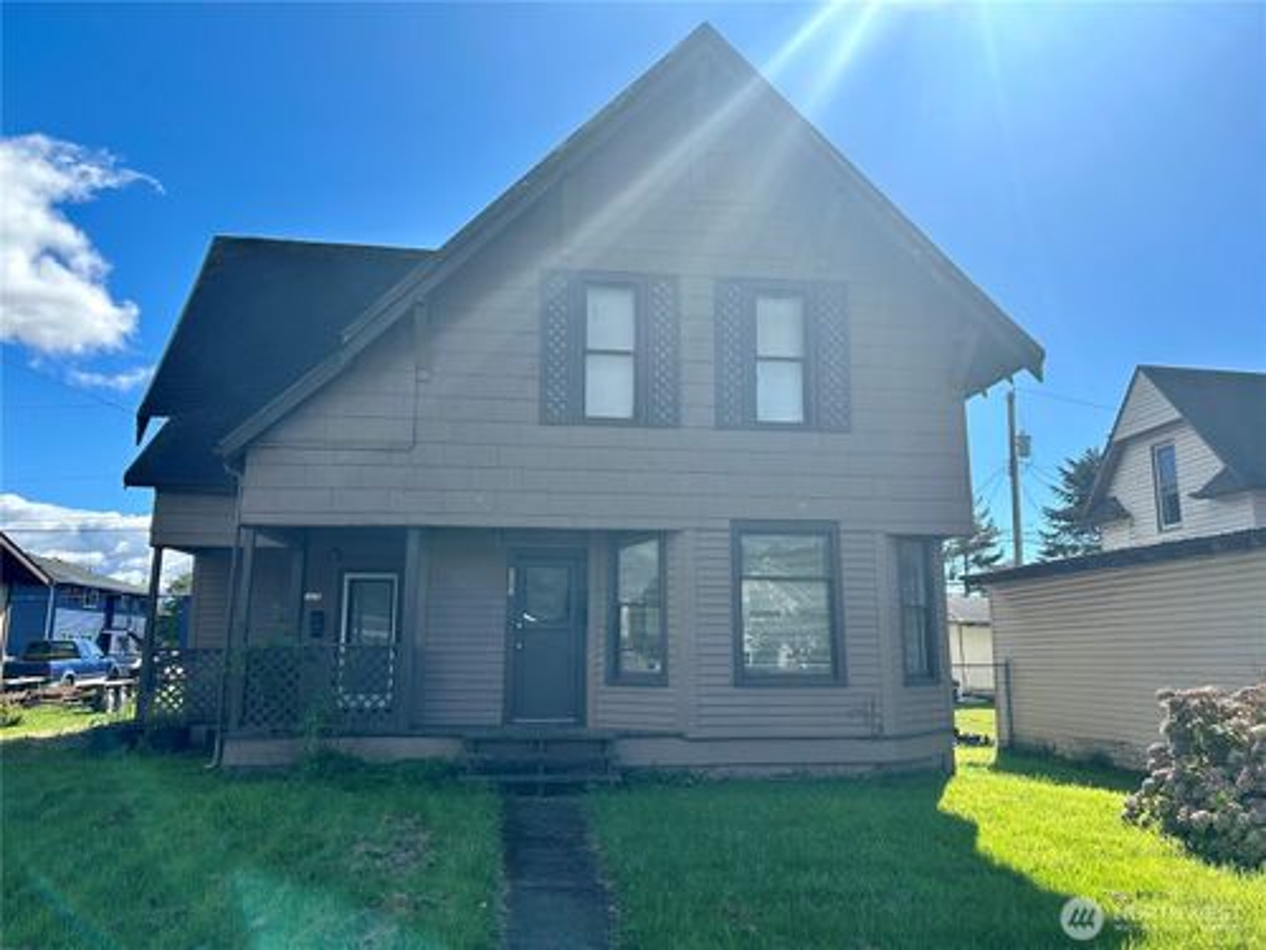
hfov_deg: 67.3
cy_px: 475
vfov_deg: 53.1
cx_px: 633
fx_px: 951
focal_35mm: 26
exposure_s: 1/3831
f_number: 1.5
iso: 50
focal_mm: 5.7
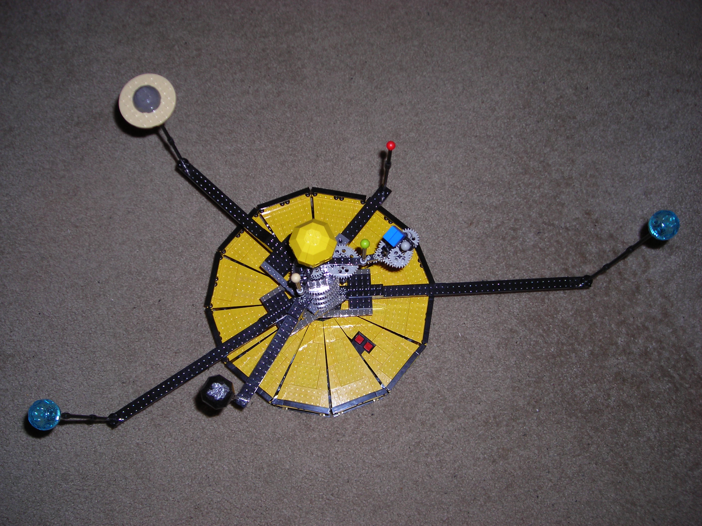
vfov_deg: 37.7
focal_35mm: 38
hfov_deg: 49.0
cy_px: 263
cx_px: 351
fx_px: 771
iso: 50
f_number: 3.2
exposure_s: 1/60.1
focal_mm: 6.3
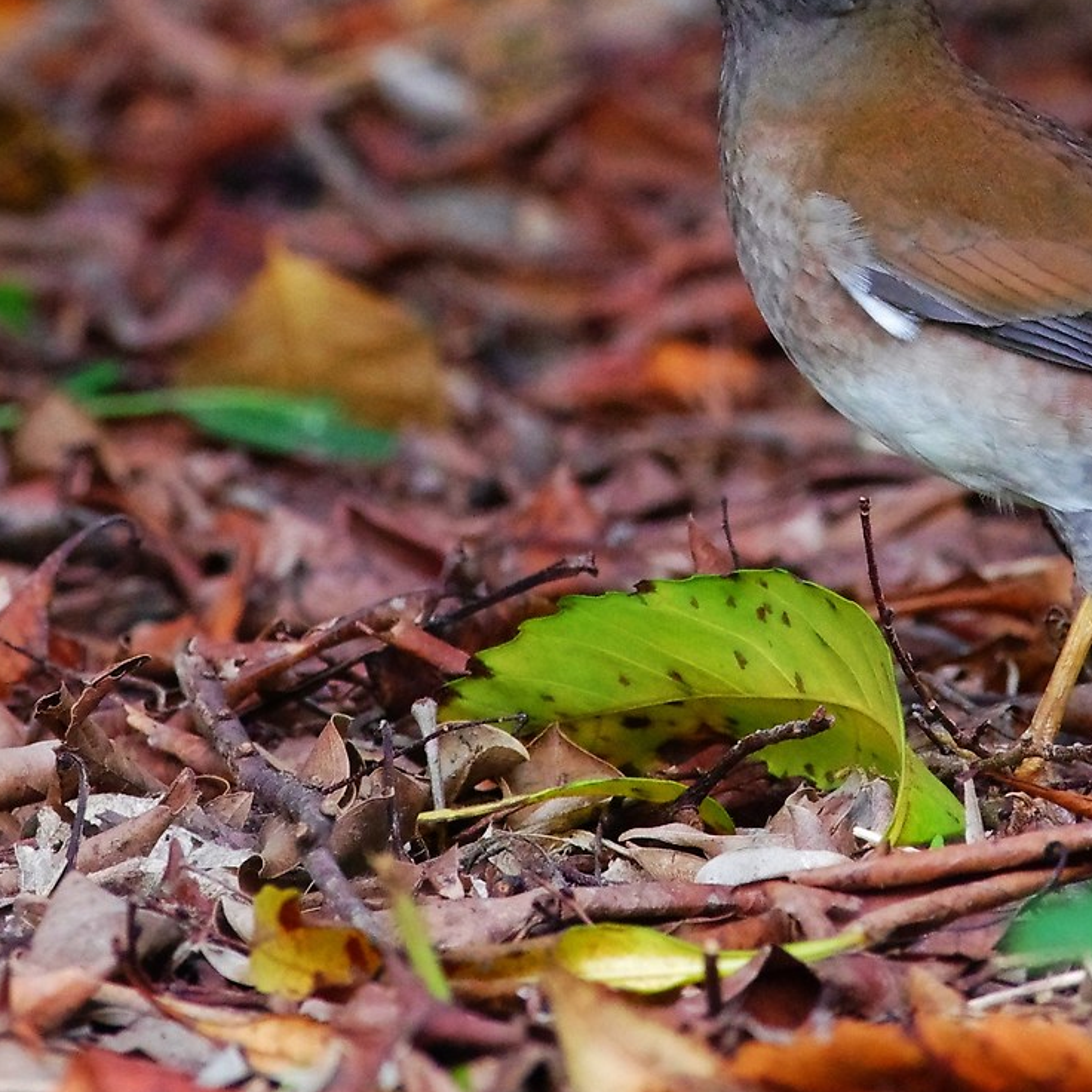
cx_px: 792
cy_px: -7
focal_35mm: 1247
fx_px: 44506
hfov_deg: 1.4
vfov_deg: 1.4
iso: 3200
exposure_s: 1/320
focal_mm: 300
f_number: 8
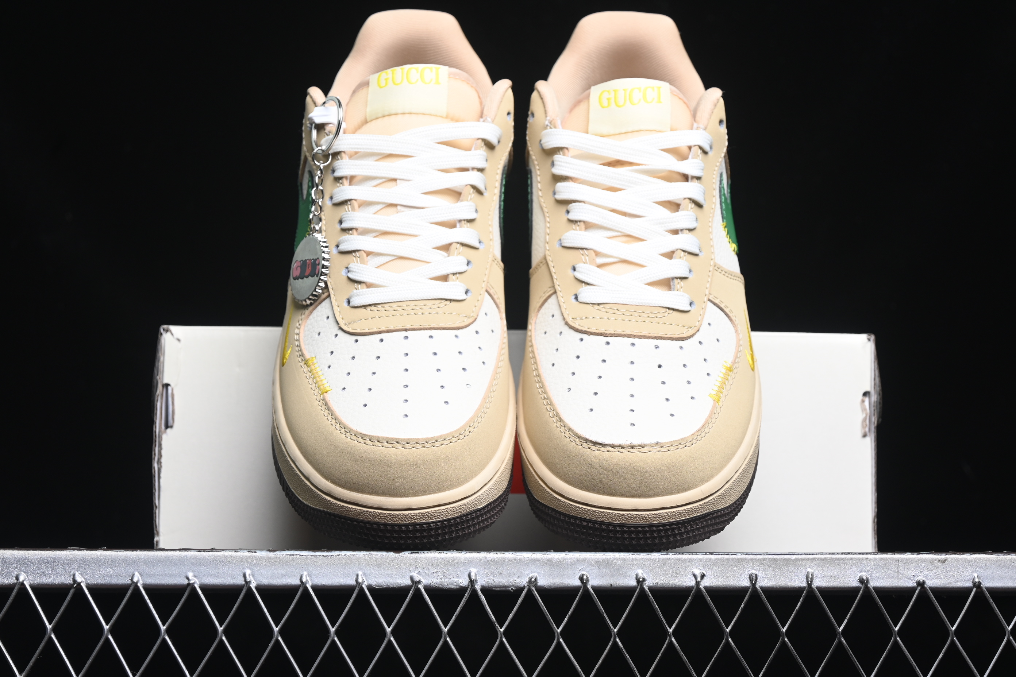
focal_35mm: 75
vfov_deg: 18.2
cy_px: 338
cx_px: 508
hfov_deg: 27.0
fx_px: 2117
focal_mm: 50
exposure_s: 1/60
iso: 160
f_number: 6.3
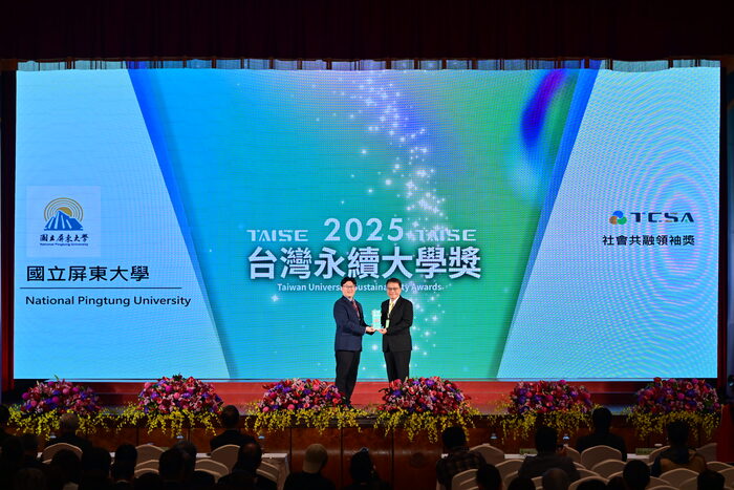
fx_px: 2447
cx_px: 367
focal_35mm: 120
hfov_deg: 17.1
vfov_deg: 11.4
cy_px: 245
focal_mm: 120
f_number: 7.1
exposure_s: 1/160
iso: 800
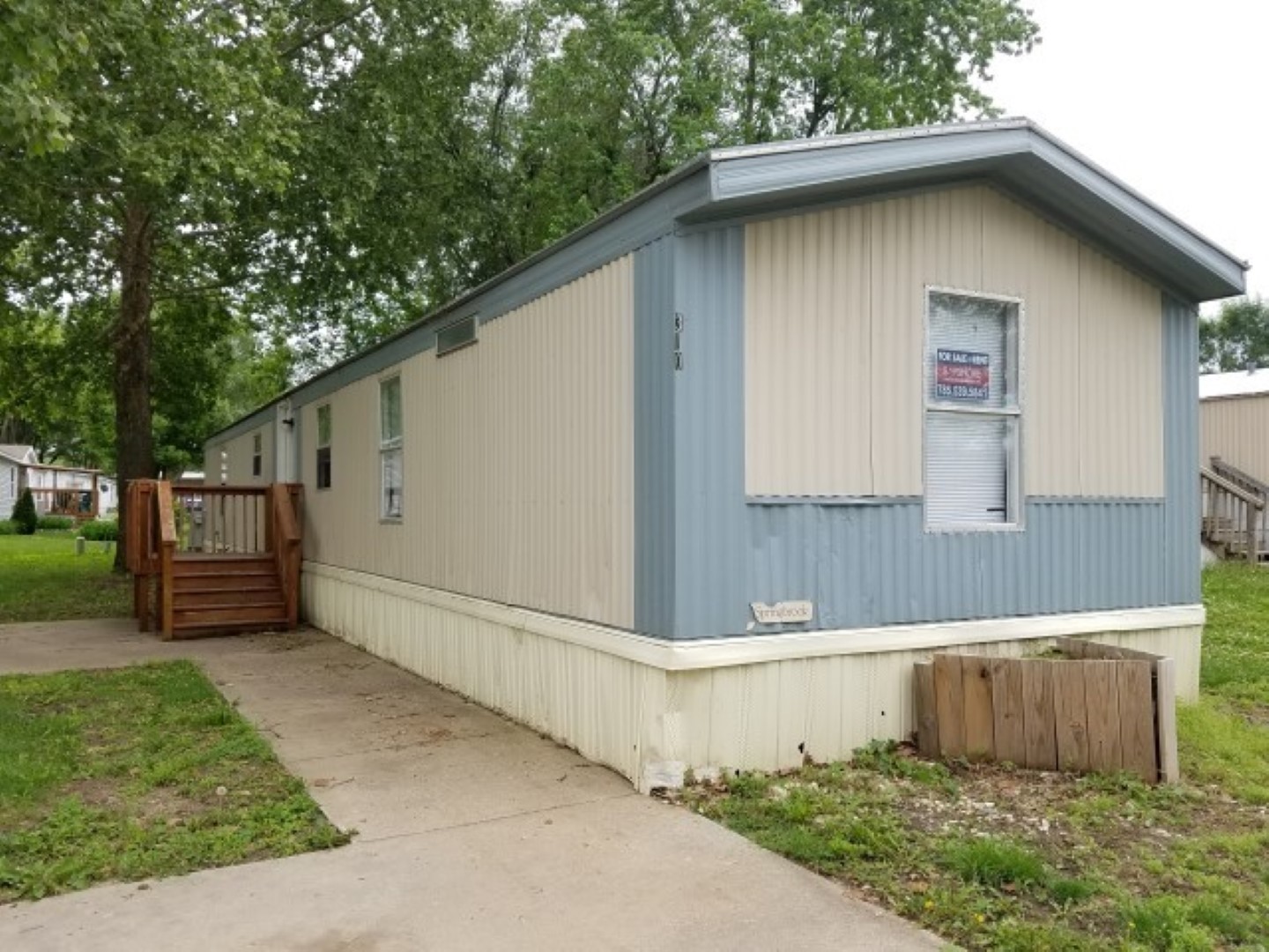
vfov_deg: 53.1
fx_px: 953
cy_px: 476
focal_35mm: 26
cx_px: 634
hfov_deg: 67.3
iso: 50
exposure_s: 1/848
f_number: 1.7
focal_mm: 4.2
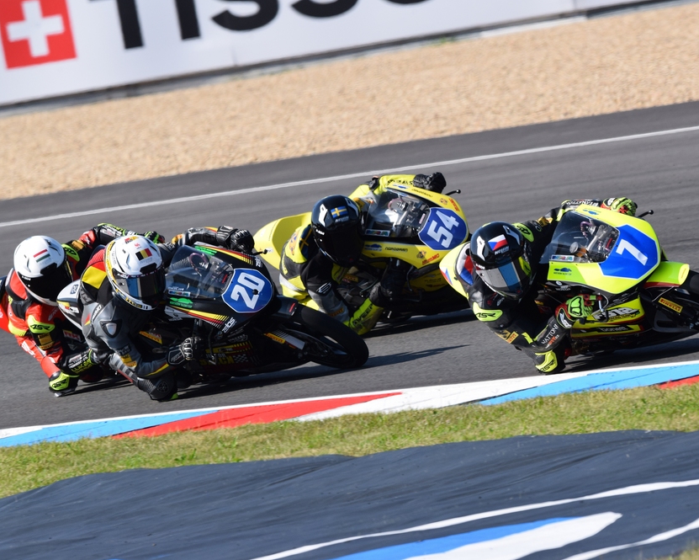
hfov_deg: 2.9
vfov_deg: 2.3
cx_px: 390
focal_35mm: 678
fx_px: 14028
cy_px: 280
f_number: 6.3
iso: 400
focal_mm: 400
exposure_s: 1/1600
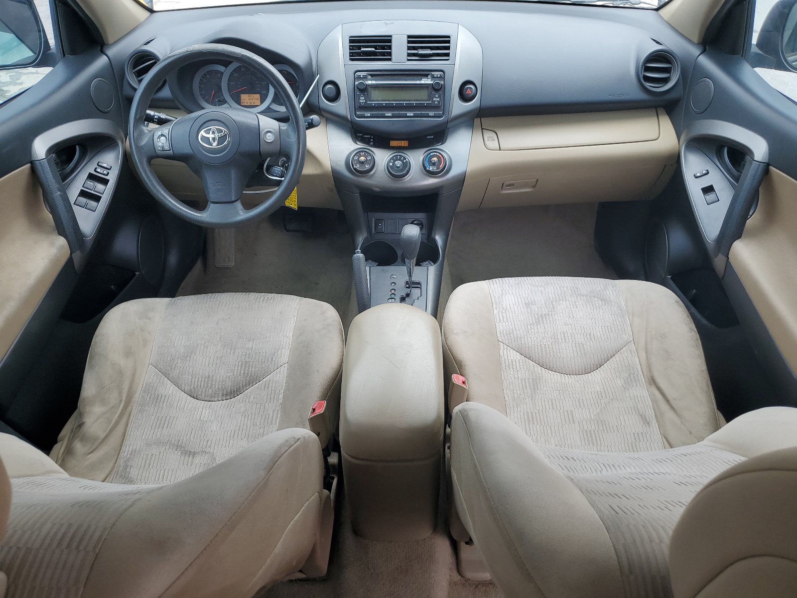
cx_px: 398
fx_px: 599
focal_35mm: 26
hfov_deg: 67.3
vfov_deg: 53.1
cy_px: 299
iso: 50
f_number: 1.5
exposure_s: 1/222
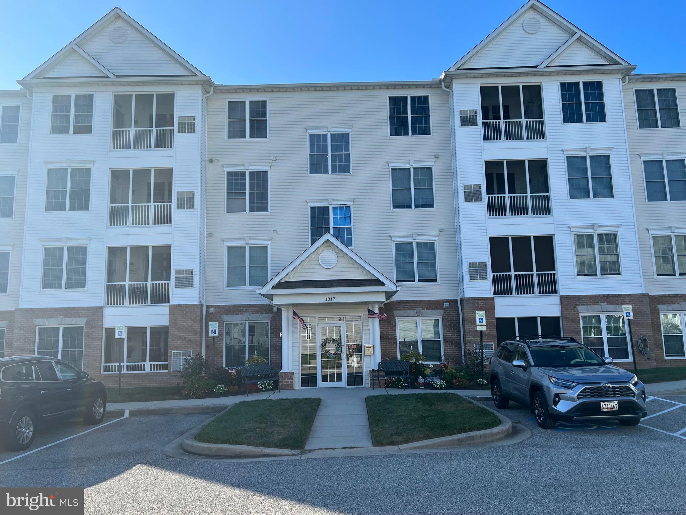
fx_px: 515
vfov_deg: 53.1
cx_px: 343
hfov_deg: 67.3
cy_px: 258
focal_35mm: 26
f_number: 1.5
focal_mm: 5.7
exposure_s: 1/2299
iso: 50
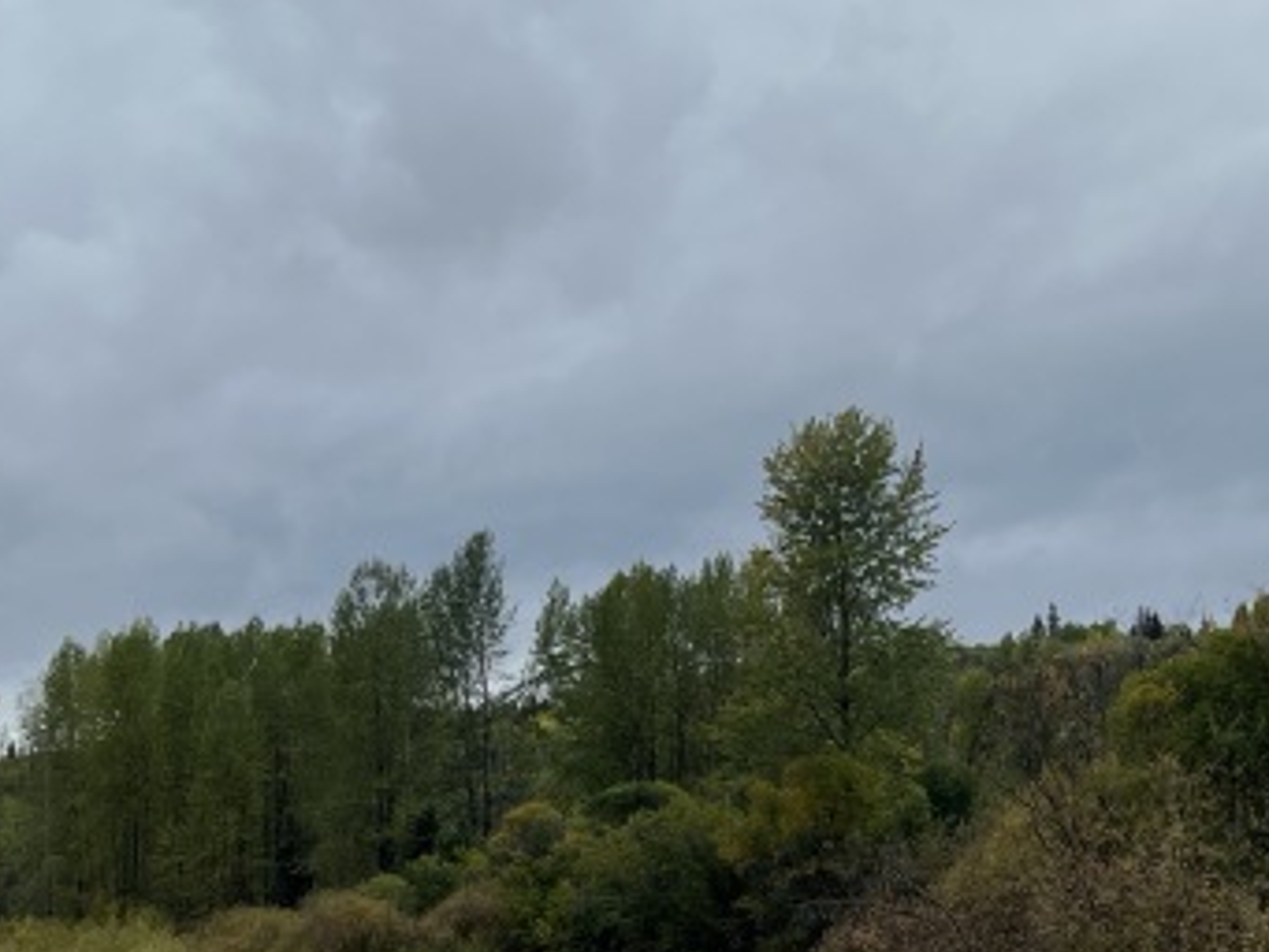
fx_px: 2897
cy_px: 431
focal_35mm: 79
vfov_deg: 18.7
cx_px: 981
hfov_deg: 24.4
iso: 50
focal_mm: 5.7
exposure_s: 1/2513
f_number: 1.5
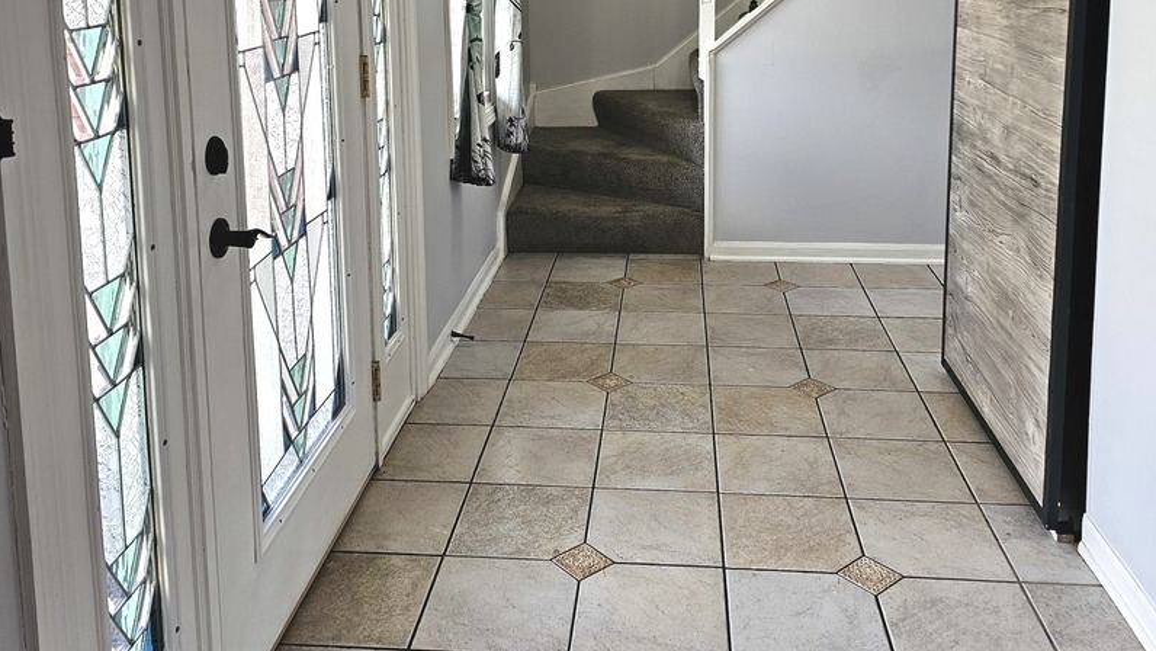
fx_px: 1042
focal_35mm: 34
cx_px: 584
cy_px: 64
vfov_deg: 32.9
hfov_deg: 58.0
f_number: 1.7
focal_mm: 6.3
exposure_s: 1/120
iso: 80
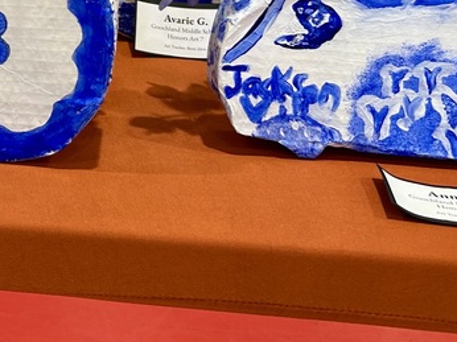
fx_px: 1016
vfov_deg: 17.8
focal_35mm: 77
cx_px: -96
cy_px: -106
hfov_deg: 23.2
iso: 80
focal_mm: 5.7
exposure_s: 1/60
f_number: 1.5
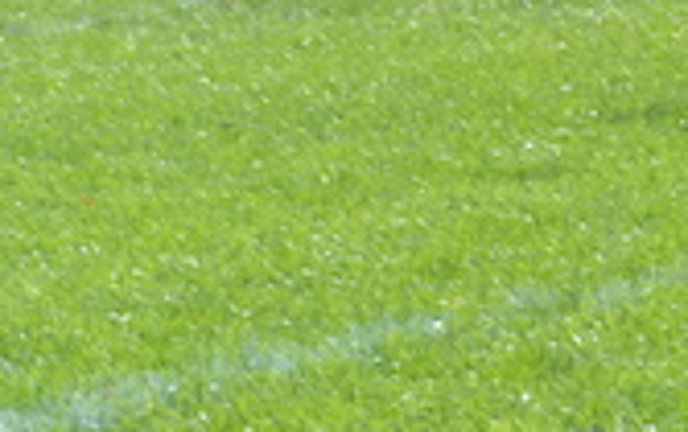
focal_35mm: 496
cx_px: 814
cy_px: -82
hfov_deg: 4.2
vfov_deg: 2.7
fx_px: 9316
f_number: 2.8
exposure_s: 1/500
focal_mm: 26.5
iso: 250
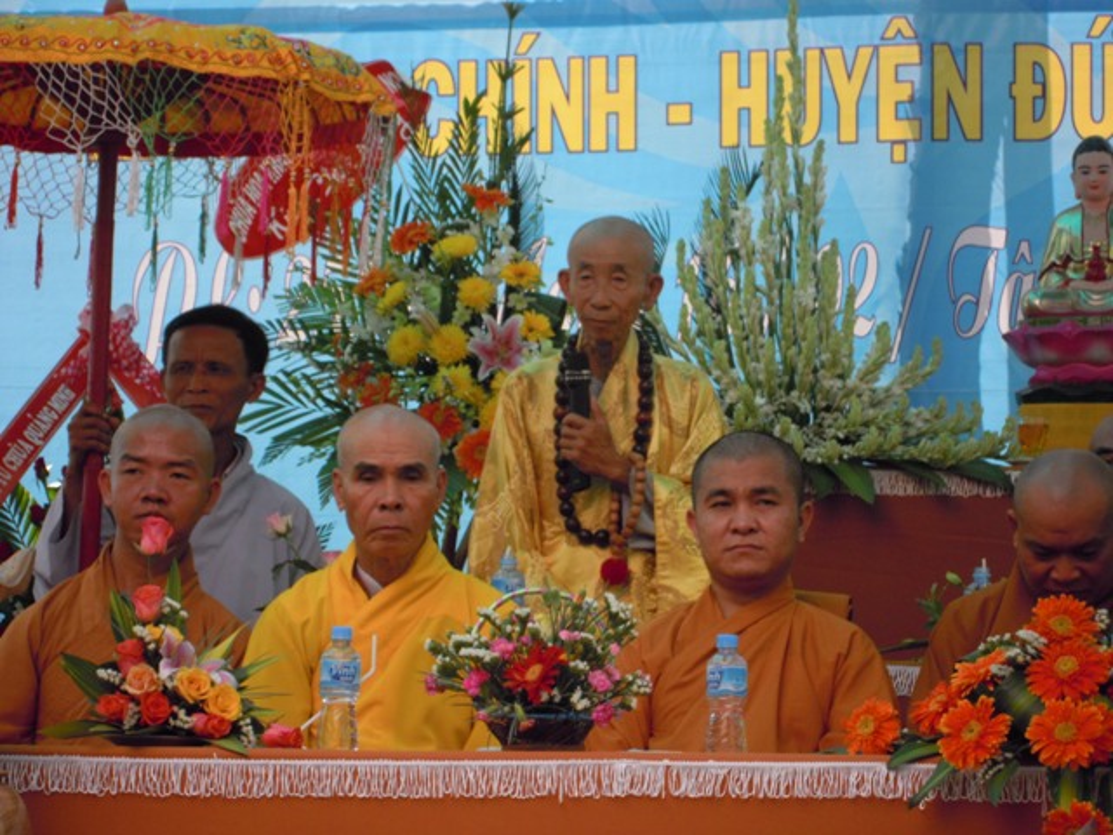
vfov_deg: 10.6
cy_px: 418
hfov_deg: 14.1
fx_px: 4501
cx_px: 556
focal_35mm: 140
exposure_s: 1/100
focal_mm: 25
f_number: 6.6
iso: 200
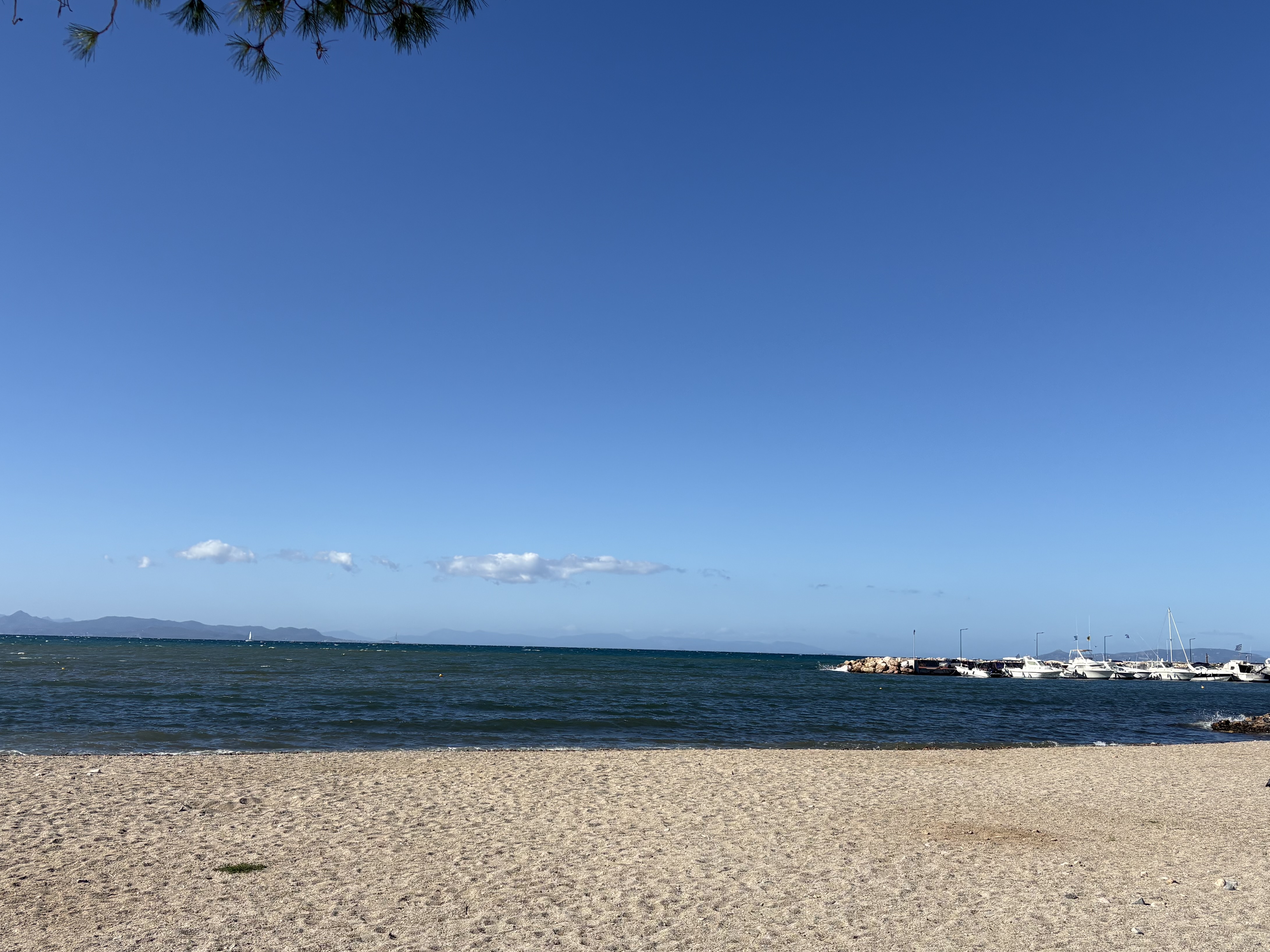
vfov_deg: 41.7
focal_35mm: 34
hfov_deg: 53.9
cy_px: 534
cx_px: 603
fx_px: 1247
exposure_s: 1/5348
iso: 50
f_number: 1.6
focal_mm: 5.96
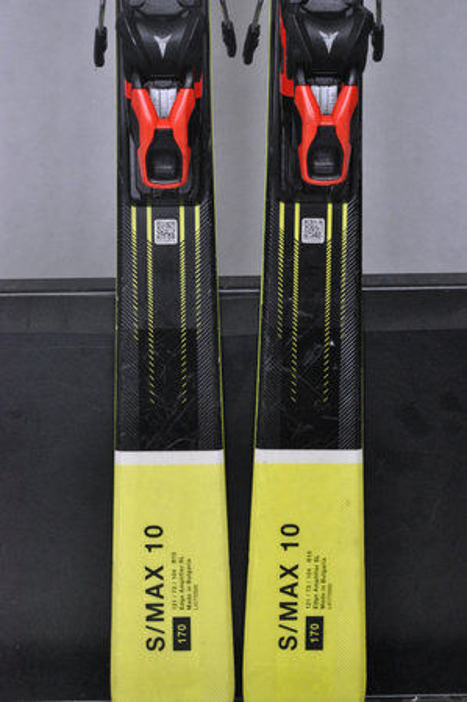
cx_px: 234
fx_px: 2048
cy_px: 351
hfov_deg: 13.0
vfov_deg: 19.5
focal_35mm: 105
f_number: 8
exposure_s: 1/125
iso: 3200
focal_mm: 70
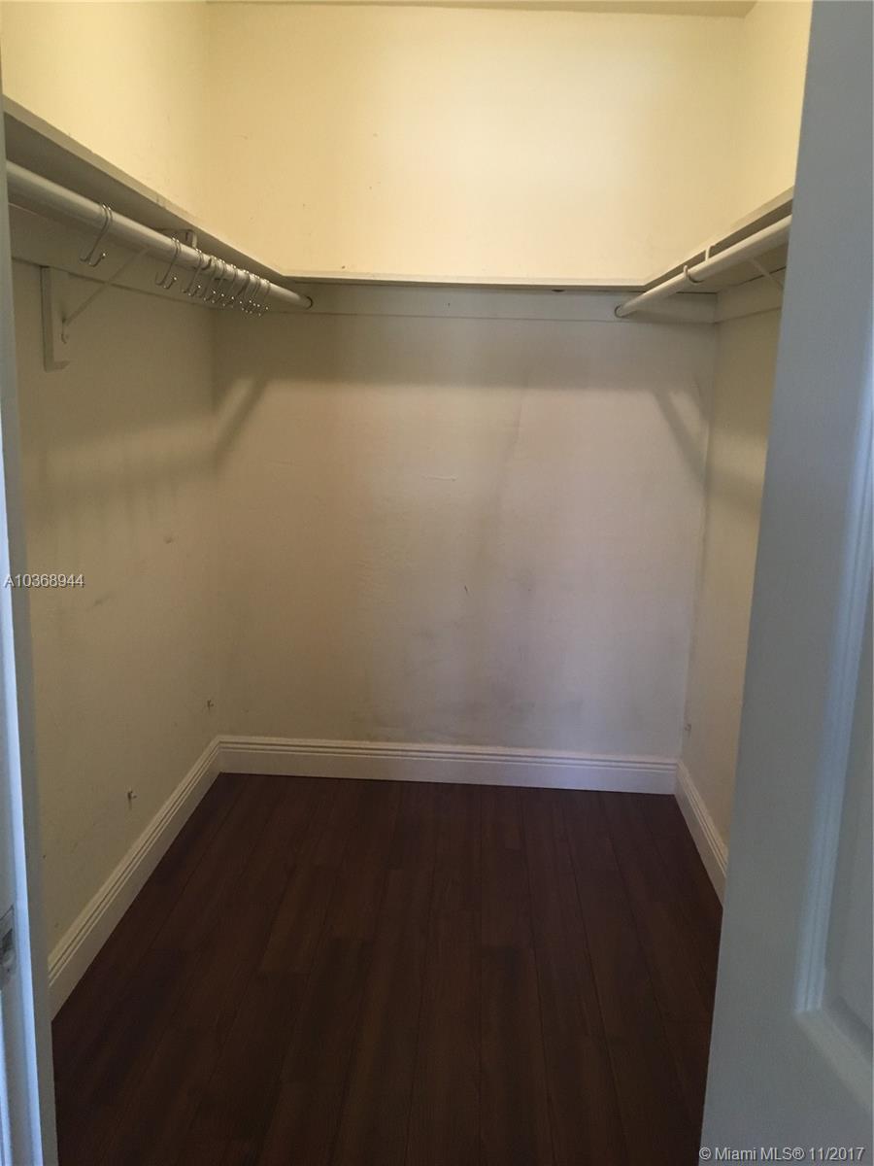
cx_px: 437
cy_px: 583
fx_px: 976
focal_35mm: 29
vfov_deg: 61.7
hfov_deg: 48.2
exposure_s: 1/30
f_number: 2.2
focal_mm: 4.15
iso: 125
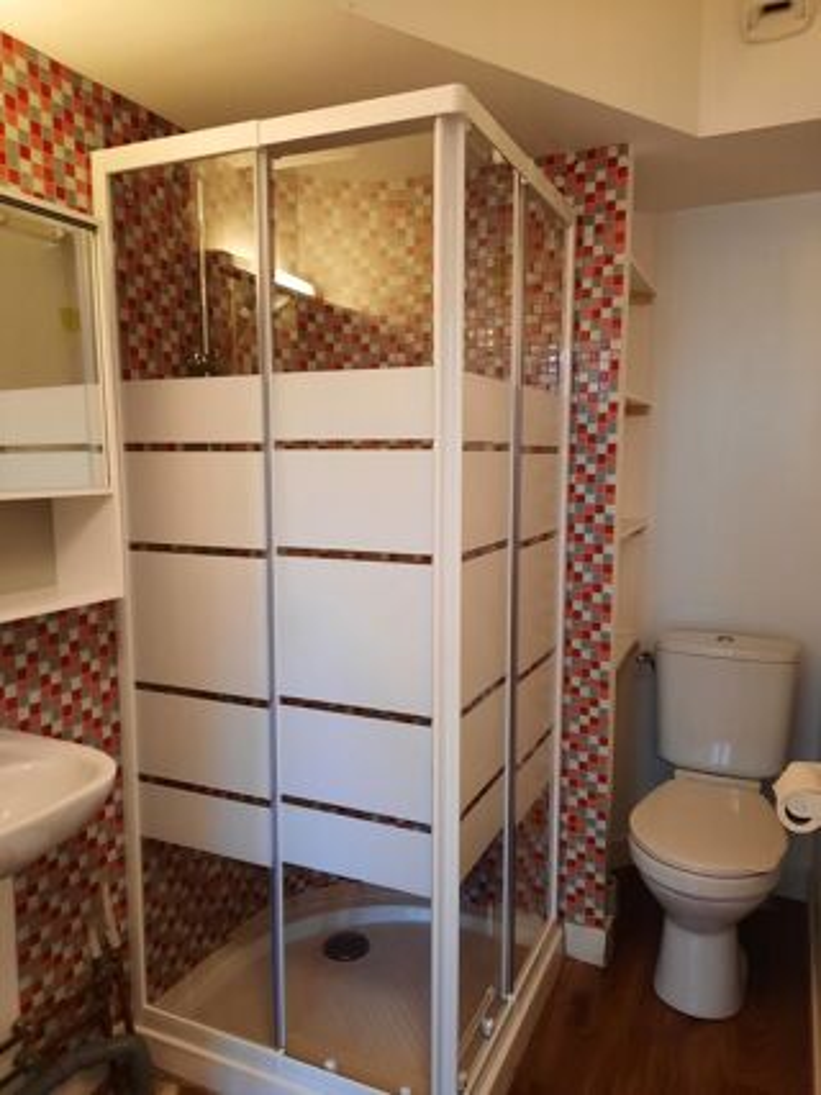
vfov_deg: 69.4
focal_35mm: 25
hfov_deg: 54.9
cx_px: 410
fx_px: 791
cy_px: 548
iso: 320
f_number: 2
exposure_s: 1/33
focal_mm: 4.6
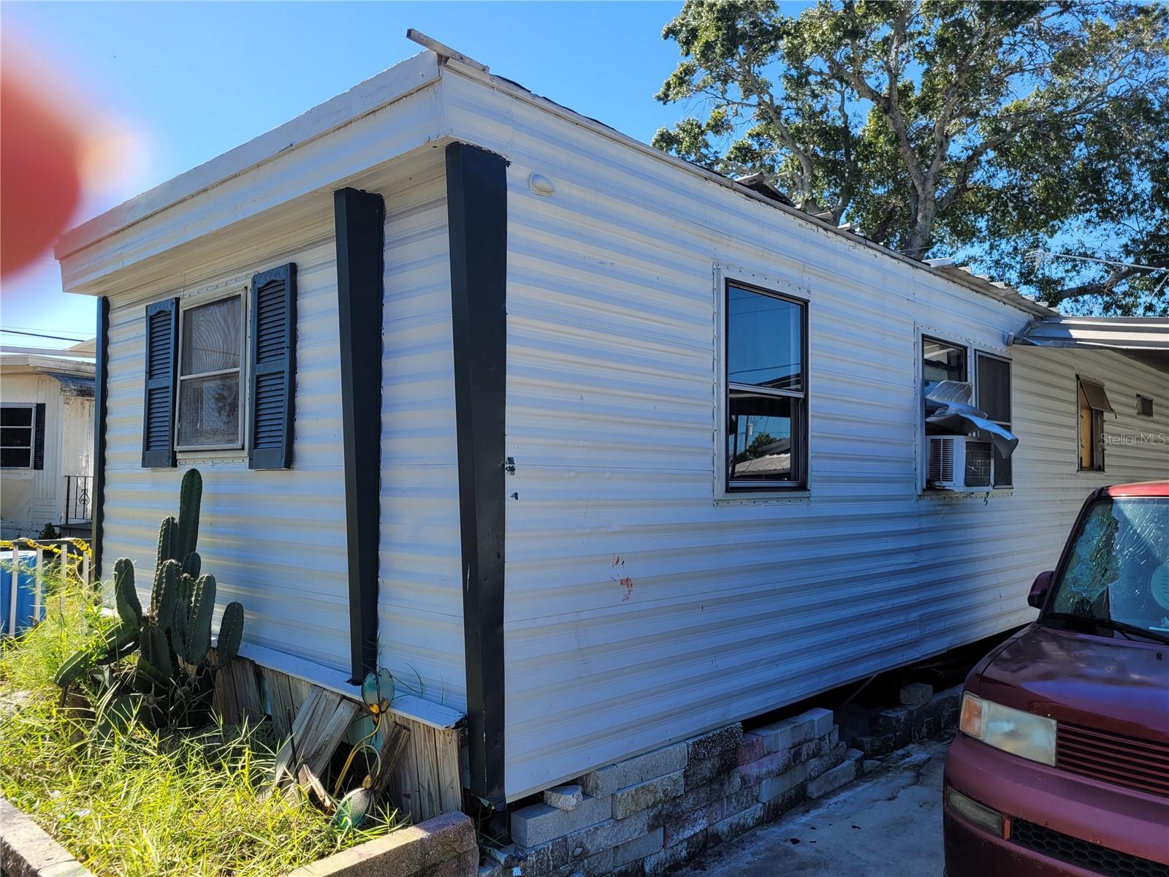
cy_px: 438
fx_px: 878
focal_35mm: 26
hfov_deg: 67.3
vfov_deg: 53.1
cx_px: 584
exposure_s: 1/1173
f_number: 1.8
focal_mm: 5.4
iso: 40
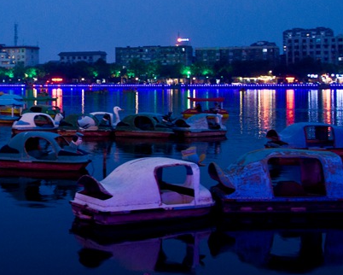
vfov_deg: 20.1
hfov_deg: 24.5
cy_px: 47
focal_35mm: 75
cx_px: 31
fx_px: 764
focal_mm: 21
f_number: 3.8
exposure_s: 1/3
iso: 200
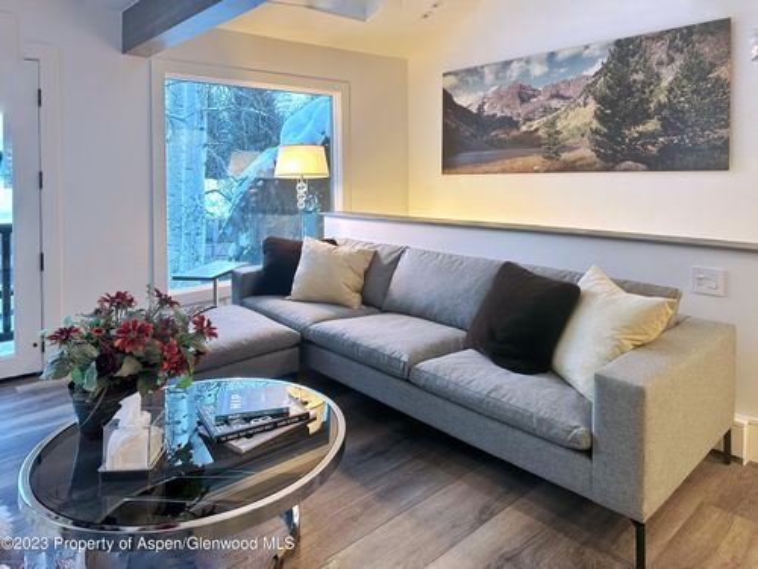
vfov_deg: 56.8
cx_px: 379
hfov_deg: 71.6
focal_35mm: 24
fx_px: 526
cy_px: 284
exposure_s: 1/60
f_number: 1.78
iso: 160
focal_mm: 6.86
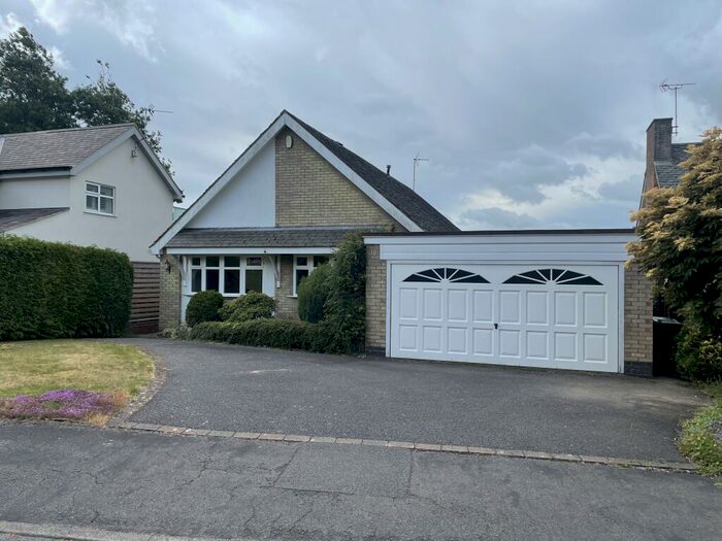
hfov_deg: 67.3
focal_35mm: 26
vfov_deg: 53.1
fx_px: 542
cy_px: 270
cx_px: 361
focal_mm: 4.2
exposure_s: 1/2747
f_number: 1.6
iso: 32
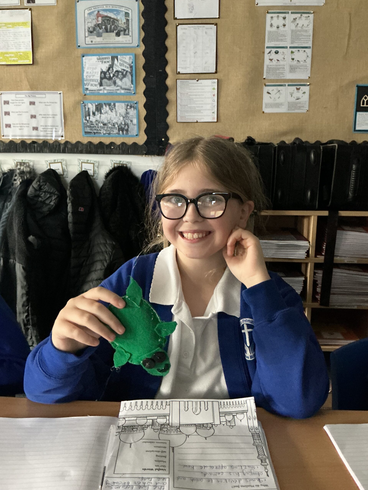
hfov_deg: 48.2
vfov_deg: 61.7
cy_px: 245
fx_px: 411
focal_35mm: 29
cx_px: 184
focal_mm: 3
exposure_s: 1/20
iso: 500
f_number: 1.8
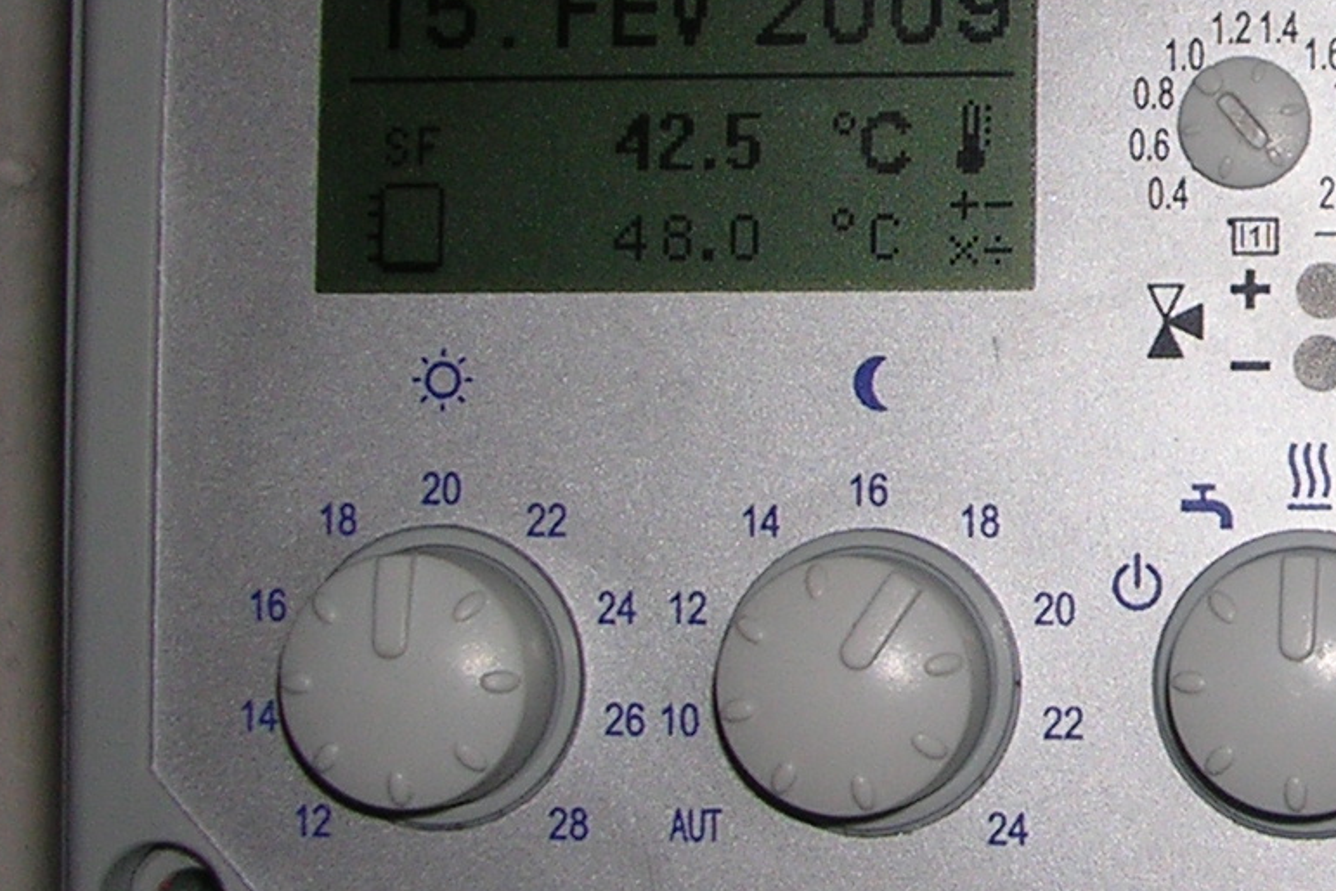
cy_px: 296
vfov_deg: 13.0
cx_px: 1554
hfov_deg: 18.5
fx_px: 3896
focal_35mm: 105
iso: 50
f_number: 2.8
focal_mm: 5.8
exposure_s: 1/60.1
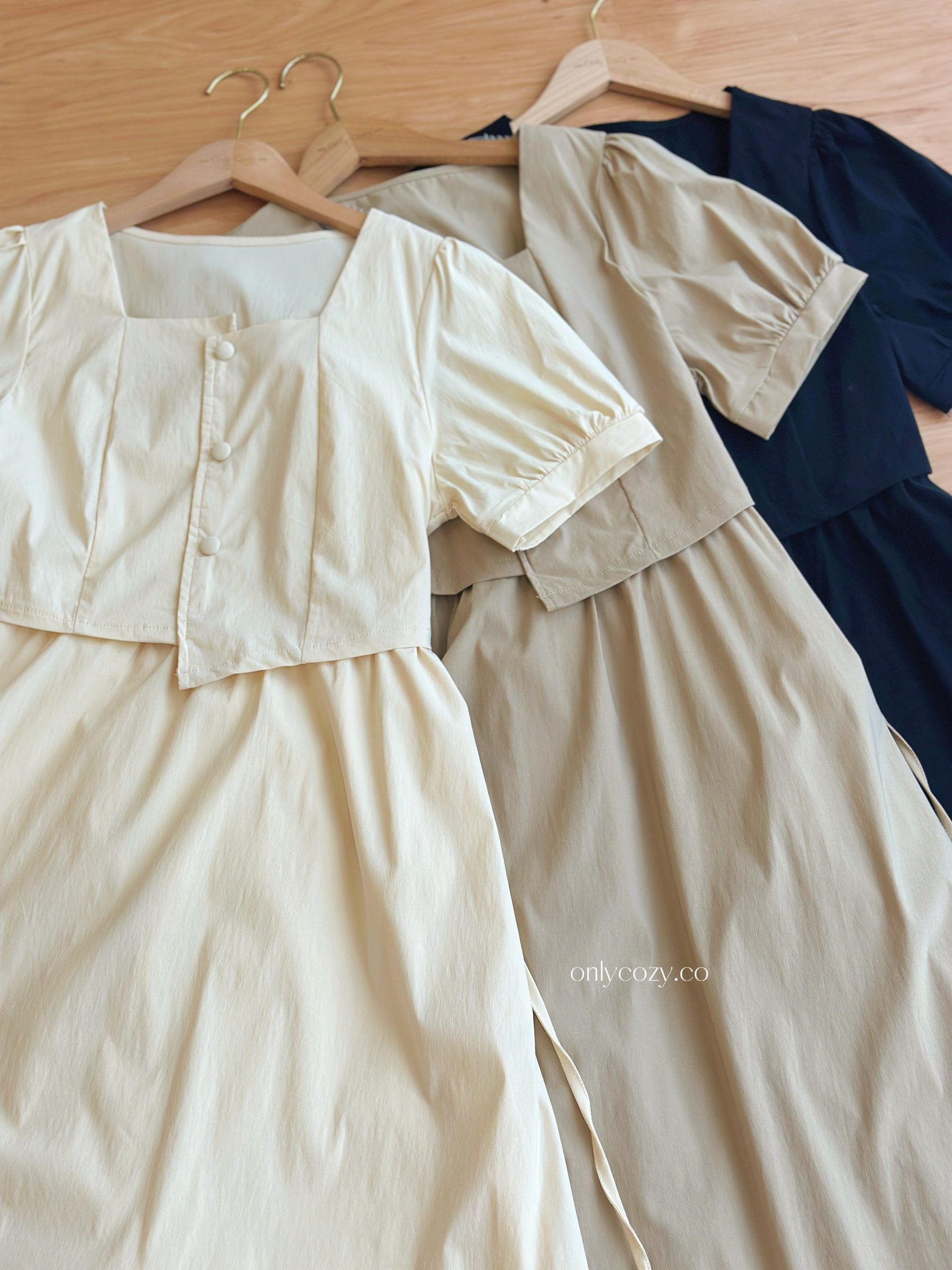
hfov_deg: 30.3
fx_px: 1760
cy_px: 635
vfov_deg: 39.7
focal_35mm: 48
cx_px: 476
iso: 80
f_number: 1.78
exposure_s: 1/185
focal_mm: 6.86
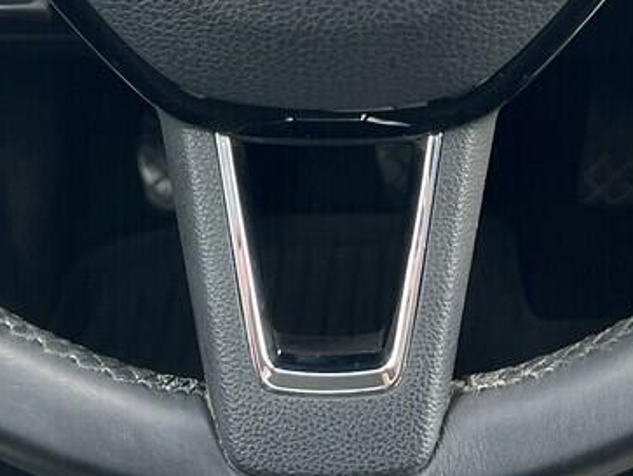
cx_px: 319
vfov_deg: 13.5
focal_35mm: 103
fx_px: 1885
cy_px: -263
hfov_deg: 19.1
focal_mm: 5.7
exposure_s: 1/121
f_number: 1.5
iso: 40
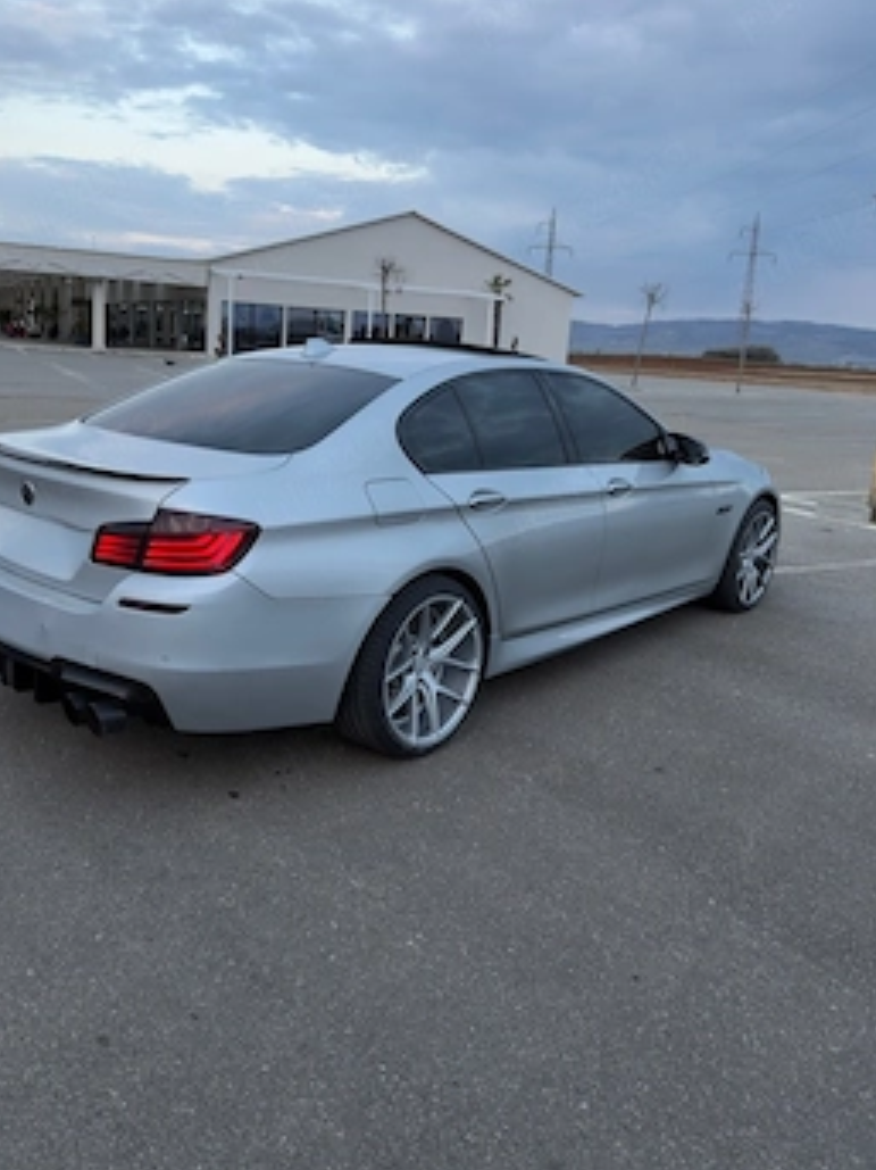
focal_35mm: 28
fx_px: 945
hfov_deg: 49.6
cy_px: 529
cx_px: 382
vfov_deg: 63.3
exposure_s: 1/136
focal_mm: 6.76
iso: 64
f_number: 1.78
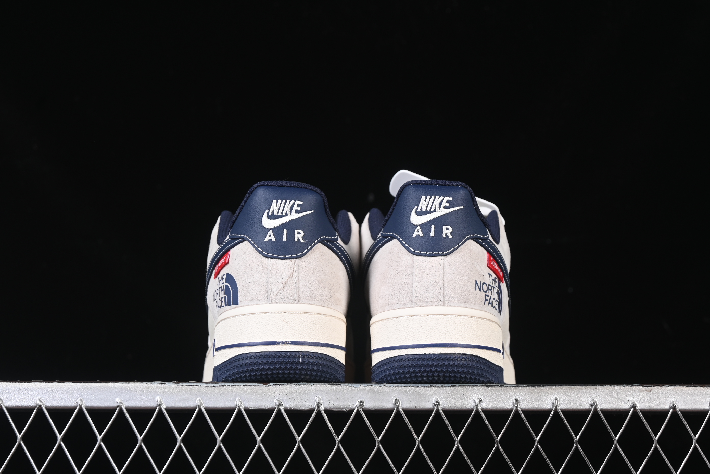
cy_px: 237
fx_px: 1479
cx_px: 355
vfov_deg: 18.2
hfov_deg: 27.0
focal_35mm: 75
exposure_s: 1/80
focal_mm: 50
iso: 160
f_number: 7.1
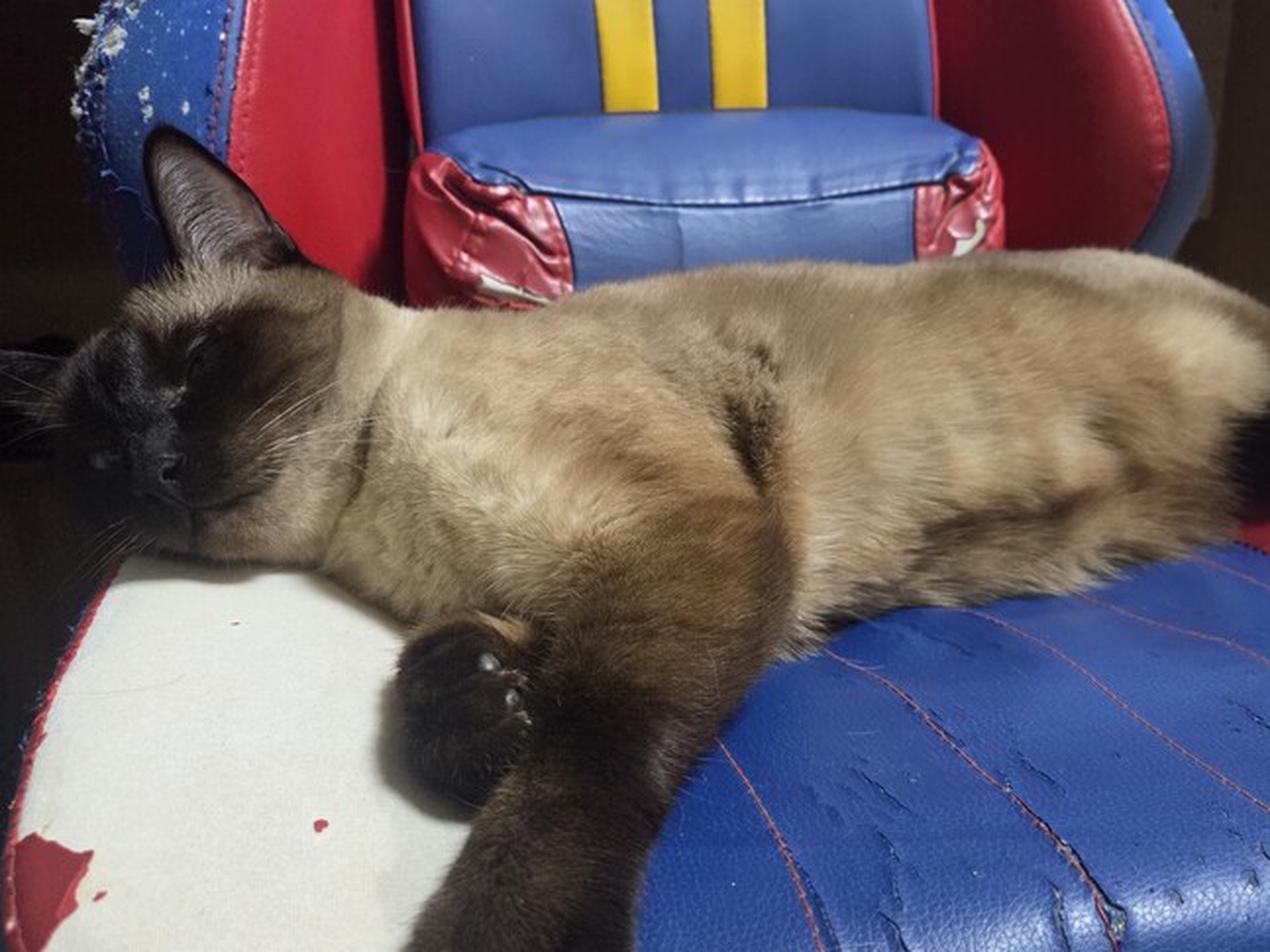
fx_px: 1174
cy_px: 521
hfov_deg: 56.4
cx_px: 758
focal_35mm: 32
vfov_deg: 44.1
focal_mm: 5.4
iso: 1600
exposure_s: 1/120
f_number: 1.8
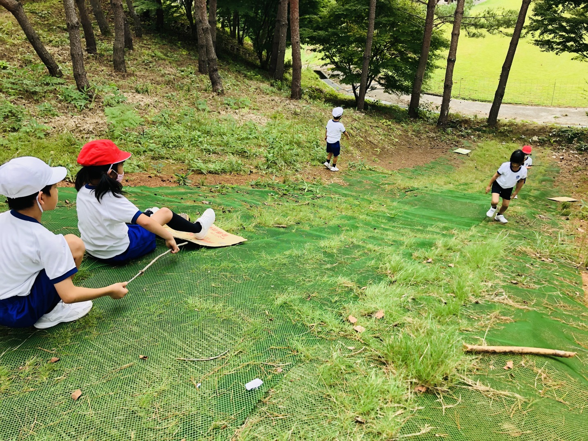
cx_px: 294
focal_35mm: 28
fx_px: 476
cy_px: 220
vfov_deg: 49.7
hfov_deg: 63.4
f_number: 1.8
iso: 20
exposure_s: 1/131
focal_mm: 3.99
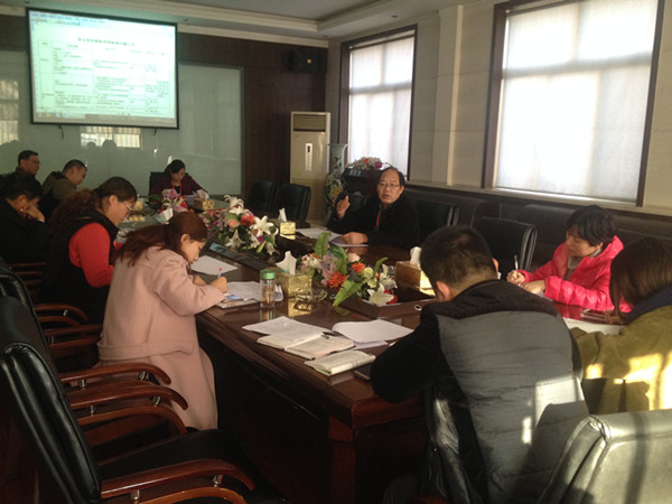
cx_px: 336
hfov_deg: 52.6
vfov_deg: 40.7
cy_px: 252
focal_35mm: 35
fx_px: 679
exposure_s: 1/20
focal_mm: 4.28
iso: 125
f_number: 2.4
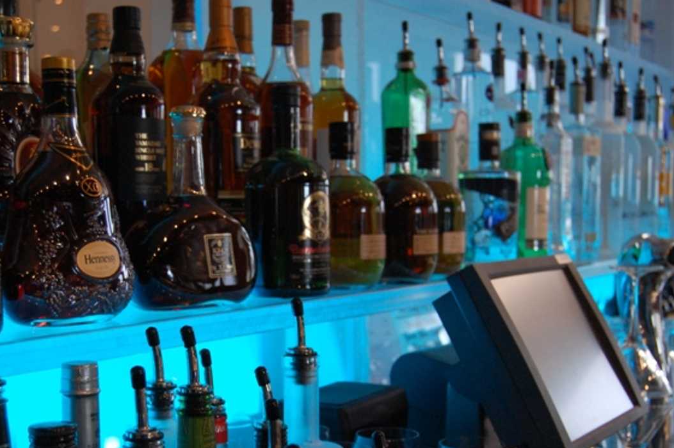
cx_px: 266
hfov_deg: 33.3
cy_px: 319
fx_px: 1122
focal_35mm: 60
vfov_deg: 22.4
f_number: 4.2
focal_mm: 28
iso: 800
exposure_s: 1/25
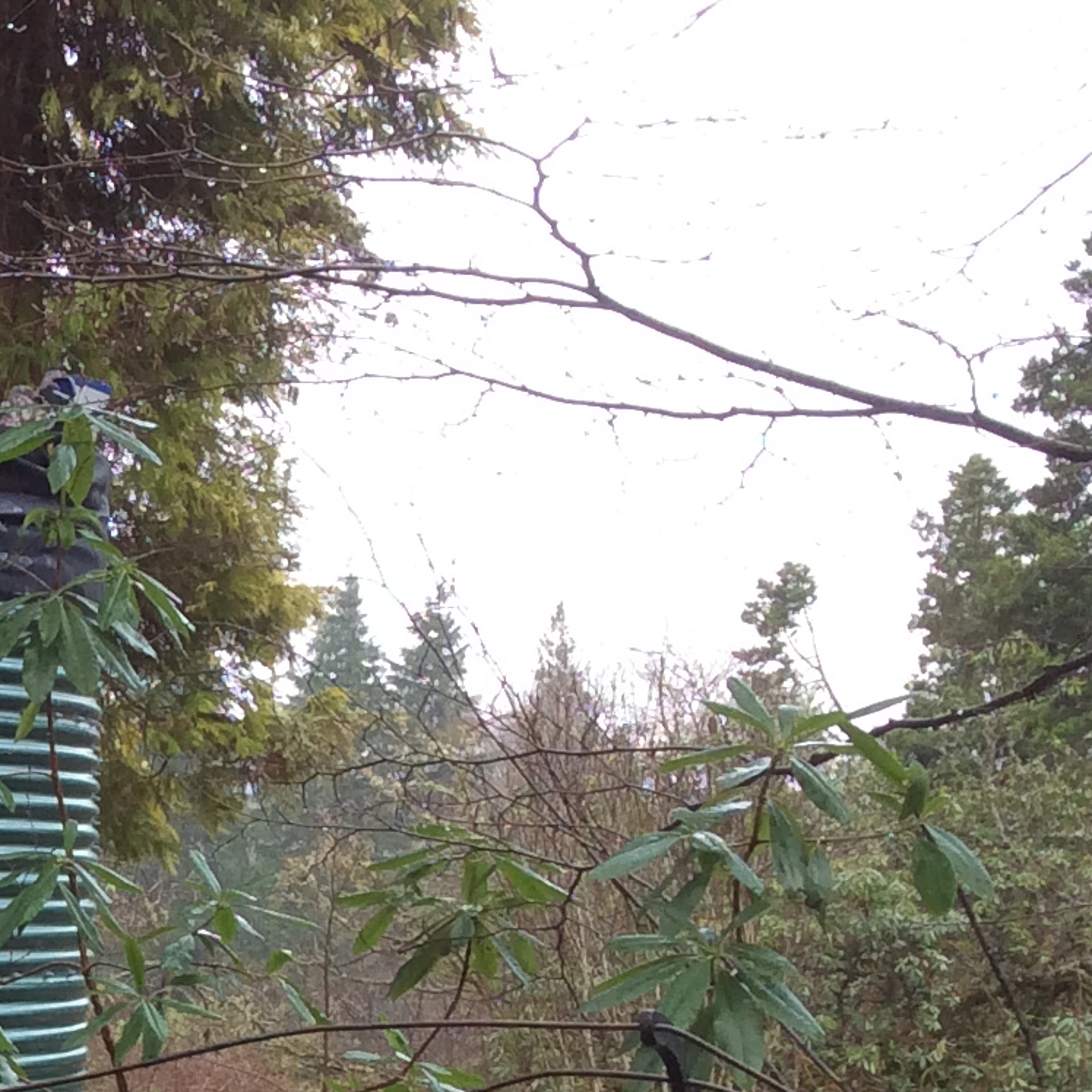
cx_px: -569
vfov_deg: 16.8
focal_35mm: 101
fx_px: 3605
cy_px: 1121
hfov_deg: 15.8
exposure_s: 1/122
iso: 32
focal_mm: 3.3
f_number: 2.4
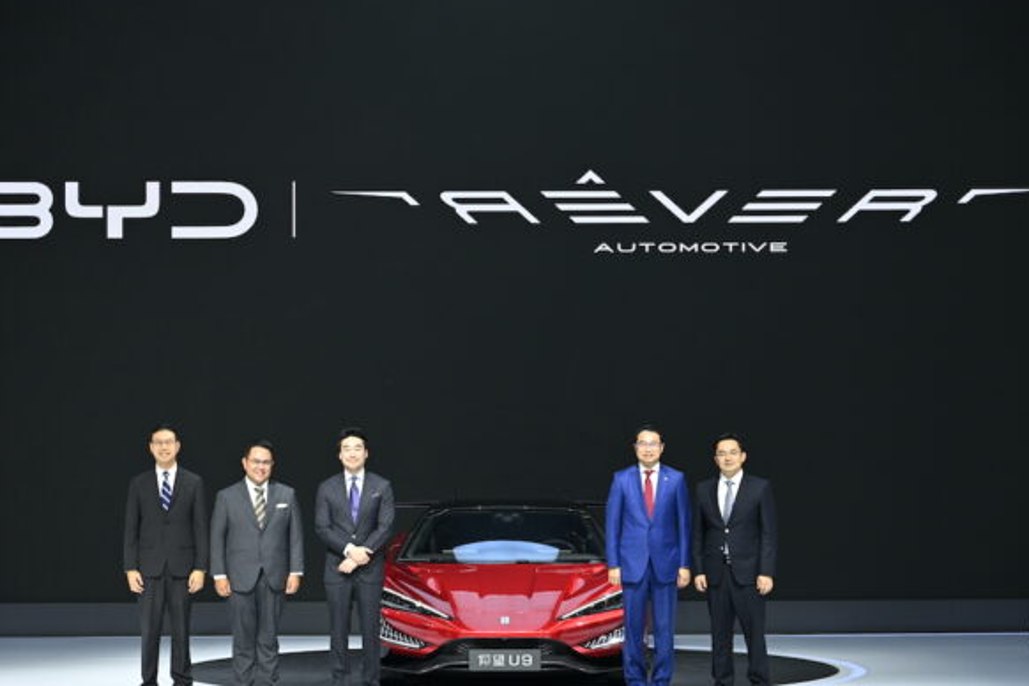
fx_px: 2830
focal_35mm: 99
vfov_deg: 13.8
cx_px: 495
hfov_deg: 20.6
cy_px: 417
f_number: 4
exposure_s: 1/160
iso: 250
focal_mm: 75
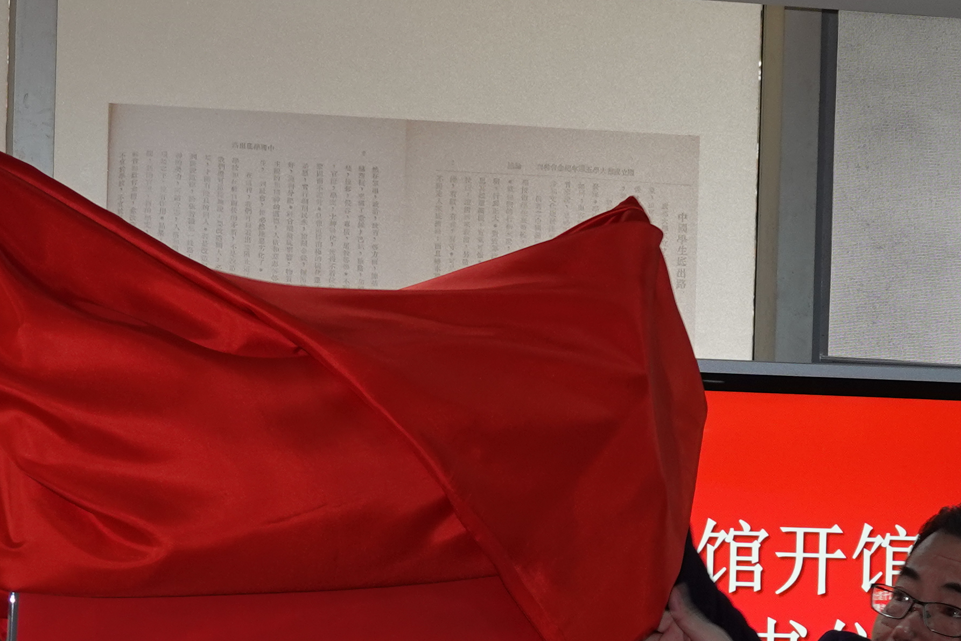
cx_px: 590
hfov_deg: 14.5
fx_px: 3764
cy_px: 835
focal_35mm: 141
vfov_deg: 9.6
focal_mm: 16.92
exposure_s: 1/50
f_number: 3.2
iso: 125
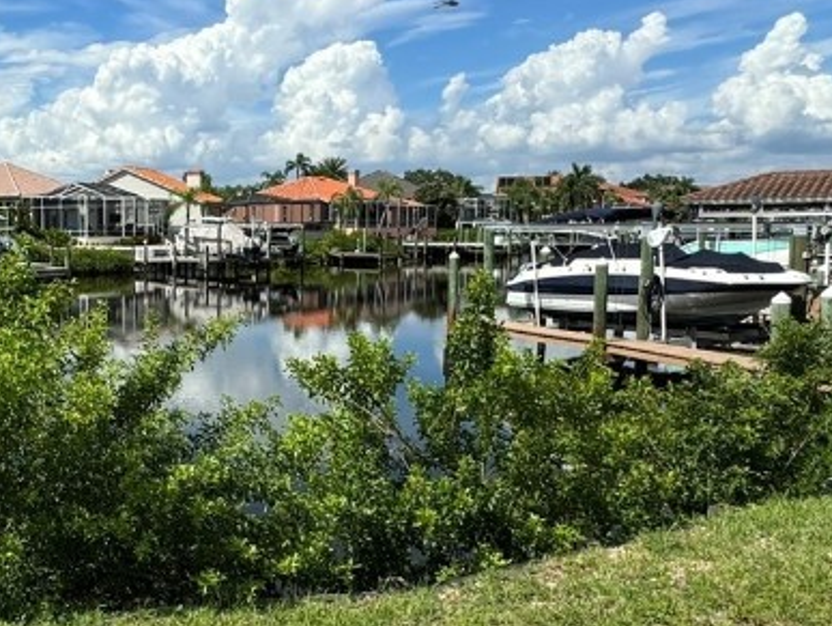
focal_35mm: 37
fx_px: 890
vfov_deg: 38.7
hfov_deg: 46.2
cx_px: 116
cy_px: 325
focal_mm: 2.22
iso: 40
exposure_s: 1/2415
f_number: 2.2
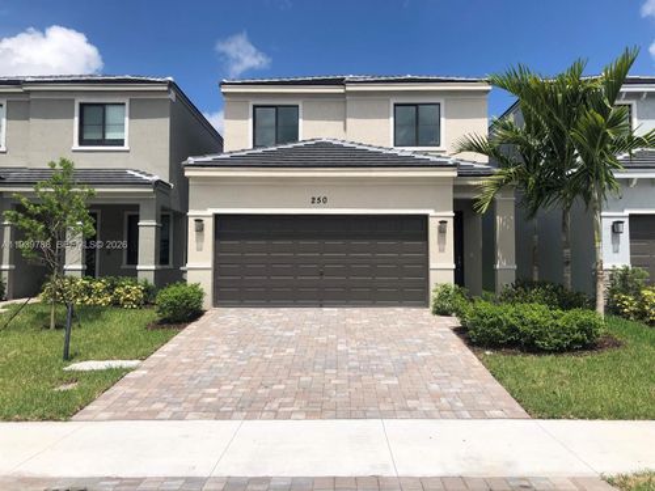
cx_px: 328
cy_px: 246
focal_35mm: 28
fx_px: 530
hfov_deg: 63.4
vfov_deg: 49.7
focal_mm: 4
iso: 20
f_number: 1.8
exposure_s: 1/3247
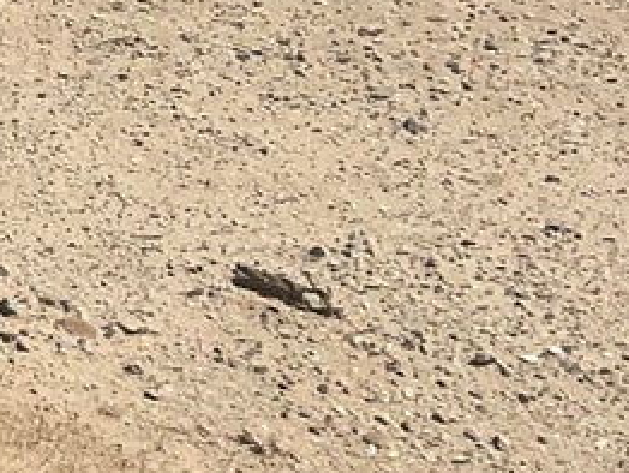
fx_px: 2746
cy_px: -108
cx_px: -443
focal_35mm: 151
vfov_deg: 9.7
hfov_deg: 12.2
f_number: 1.8
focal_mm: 3
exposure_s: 1/5263
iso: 20
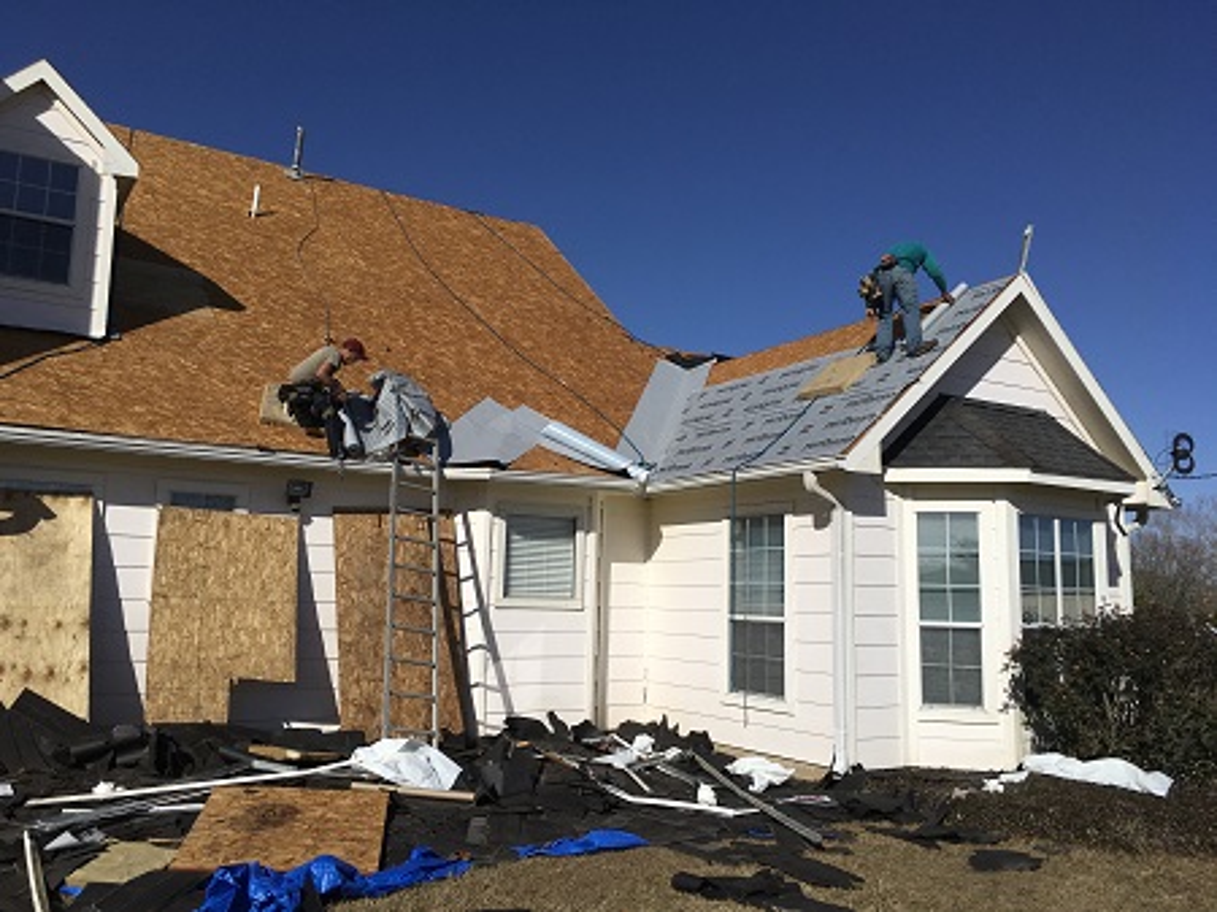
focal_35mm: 29
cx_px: 608
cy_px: 456
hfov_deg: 61.7
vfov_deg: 48.2
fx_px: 1019
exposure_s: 1/7692
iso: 25
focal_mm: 4.15
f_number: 2.2
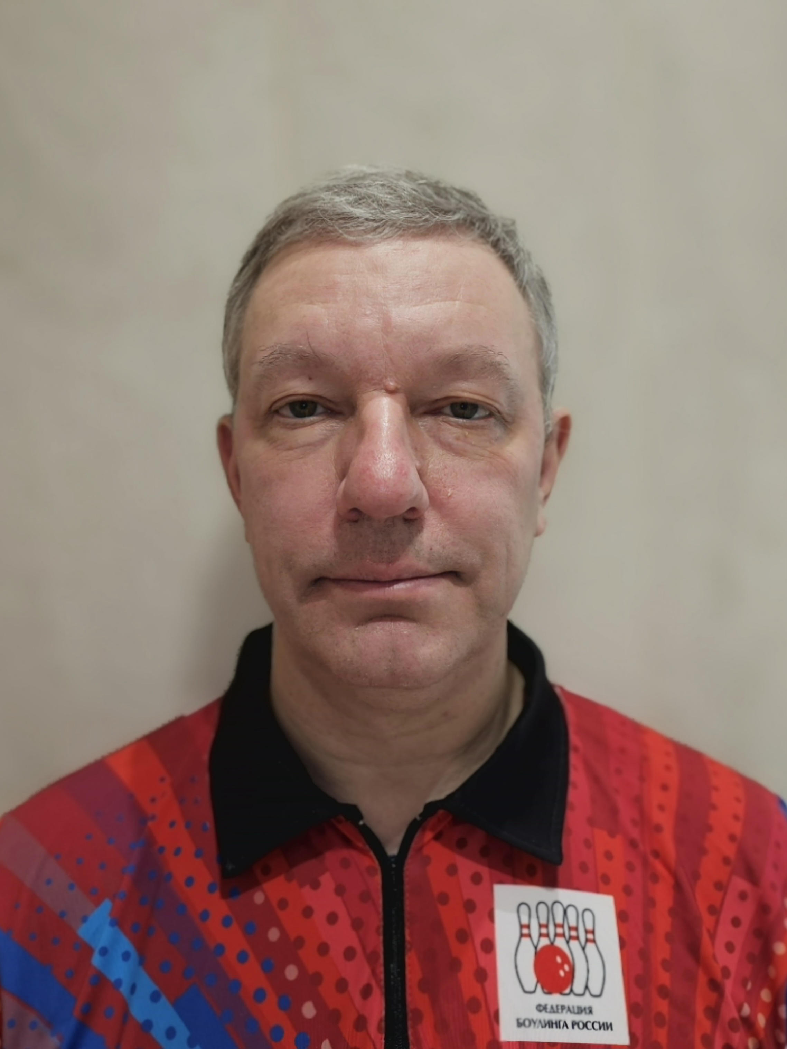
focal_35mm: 23
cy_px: 524
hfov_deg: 58.9
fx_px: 697
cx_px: 394
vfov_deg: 73.9
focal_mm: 6.3
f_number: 1.7
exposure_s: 1/50
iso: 64
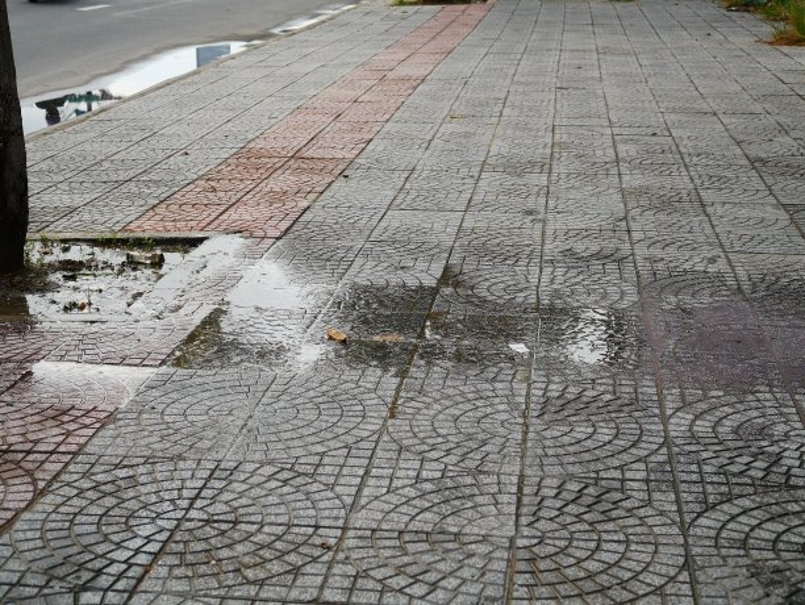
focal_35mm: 60
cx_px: 402
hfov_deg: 32.2
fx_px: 1396
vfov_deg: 24.4
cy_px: 302
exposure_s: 1/800
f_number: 4
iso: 200
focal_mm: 30
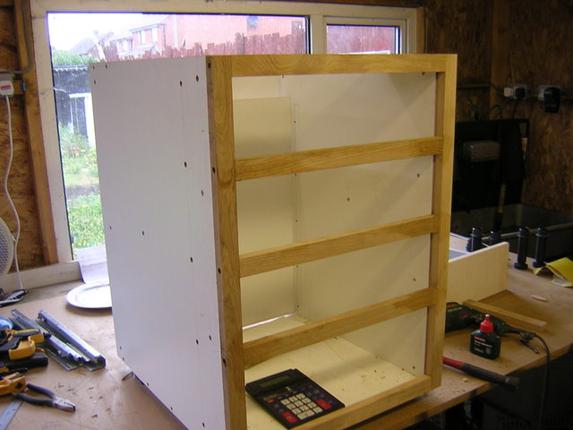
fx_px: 596
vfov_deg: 39.7
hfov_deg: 51.4
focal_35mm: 36
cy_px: 215
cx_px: 286
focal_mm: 4.7
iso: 100
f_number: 2.6
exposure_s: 1/50.3
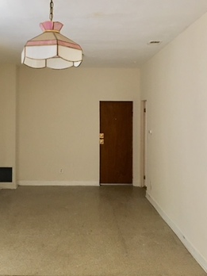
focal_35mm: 40
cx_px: 76
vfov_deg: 46.6
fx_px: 319
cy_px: 114
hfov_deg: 35.7
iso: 80
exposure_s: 1/10
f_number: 2.2
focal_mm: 4.15
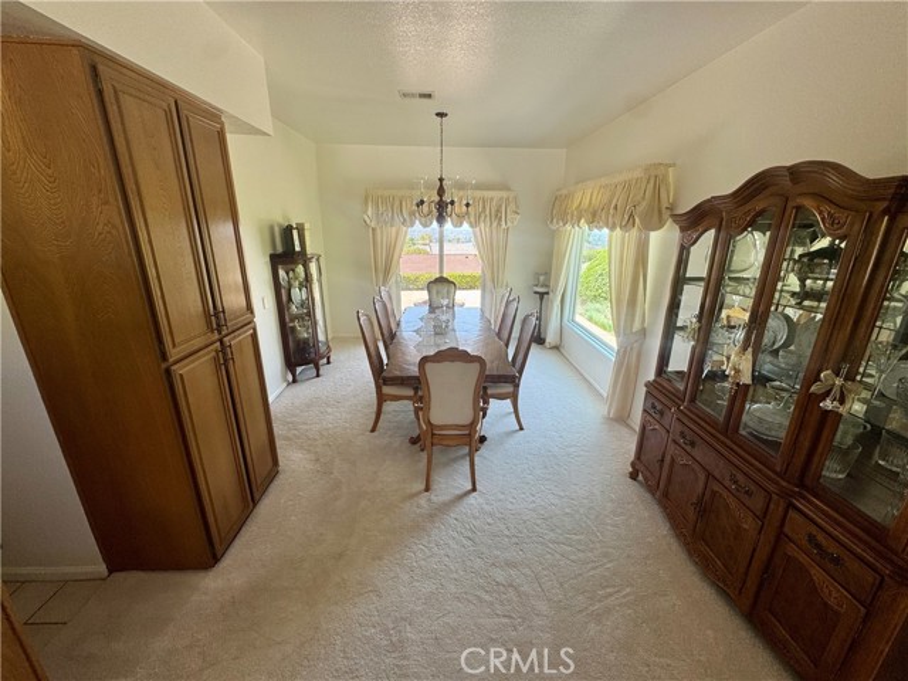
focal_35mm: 14
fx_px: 367
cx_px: 454
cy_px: 340
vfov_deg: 85.7
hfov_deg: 102.1
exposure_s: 1/99
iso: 50
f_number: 2.2
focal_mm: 2.22
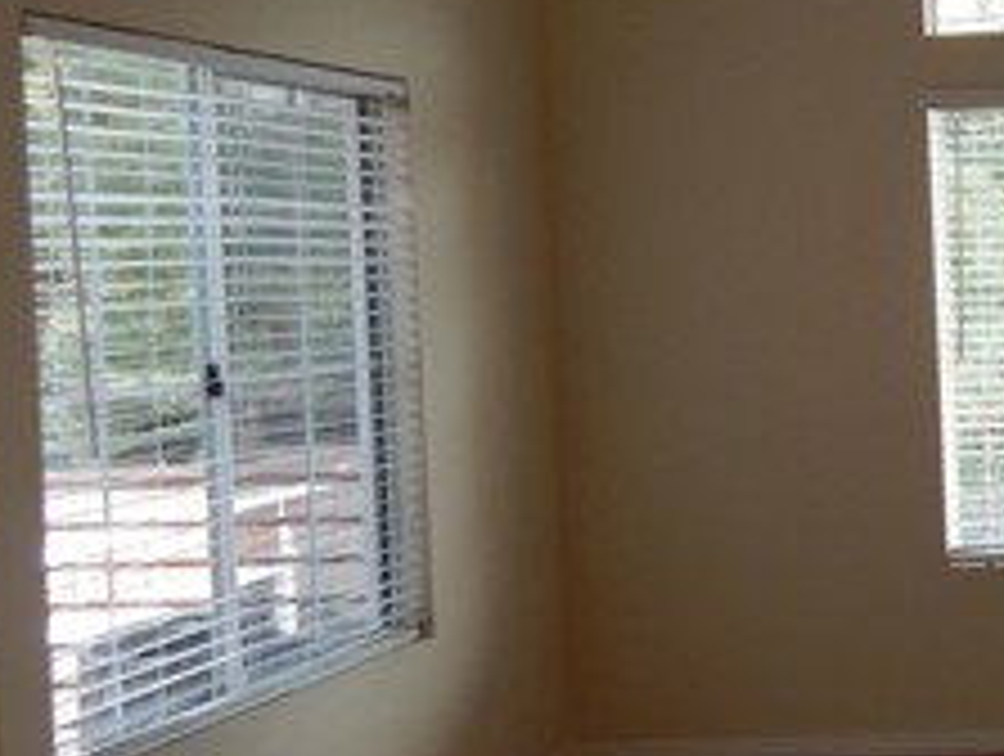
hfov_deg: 26.2
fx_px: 1830
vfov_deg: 23.3
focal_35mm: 63
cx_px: 1301
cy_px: 328
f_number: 3
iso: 125
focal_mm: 4
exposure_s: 1/100
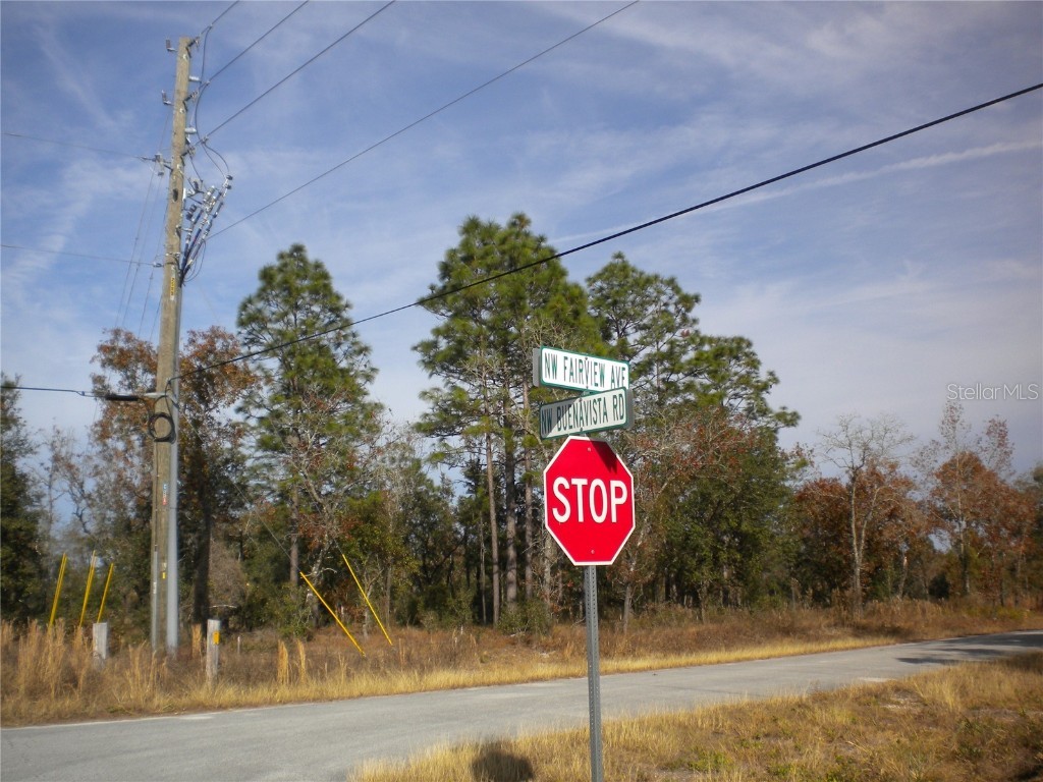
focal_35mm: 35
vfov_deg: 40.7
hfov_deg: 52.6
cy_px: 391
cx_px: 522
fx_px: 1055
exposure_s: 1/846
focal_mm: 6.3
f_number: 4.6
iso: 80
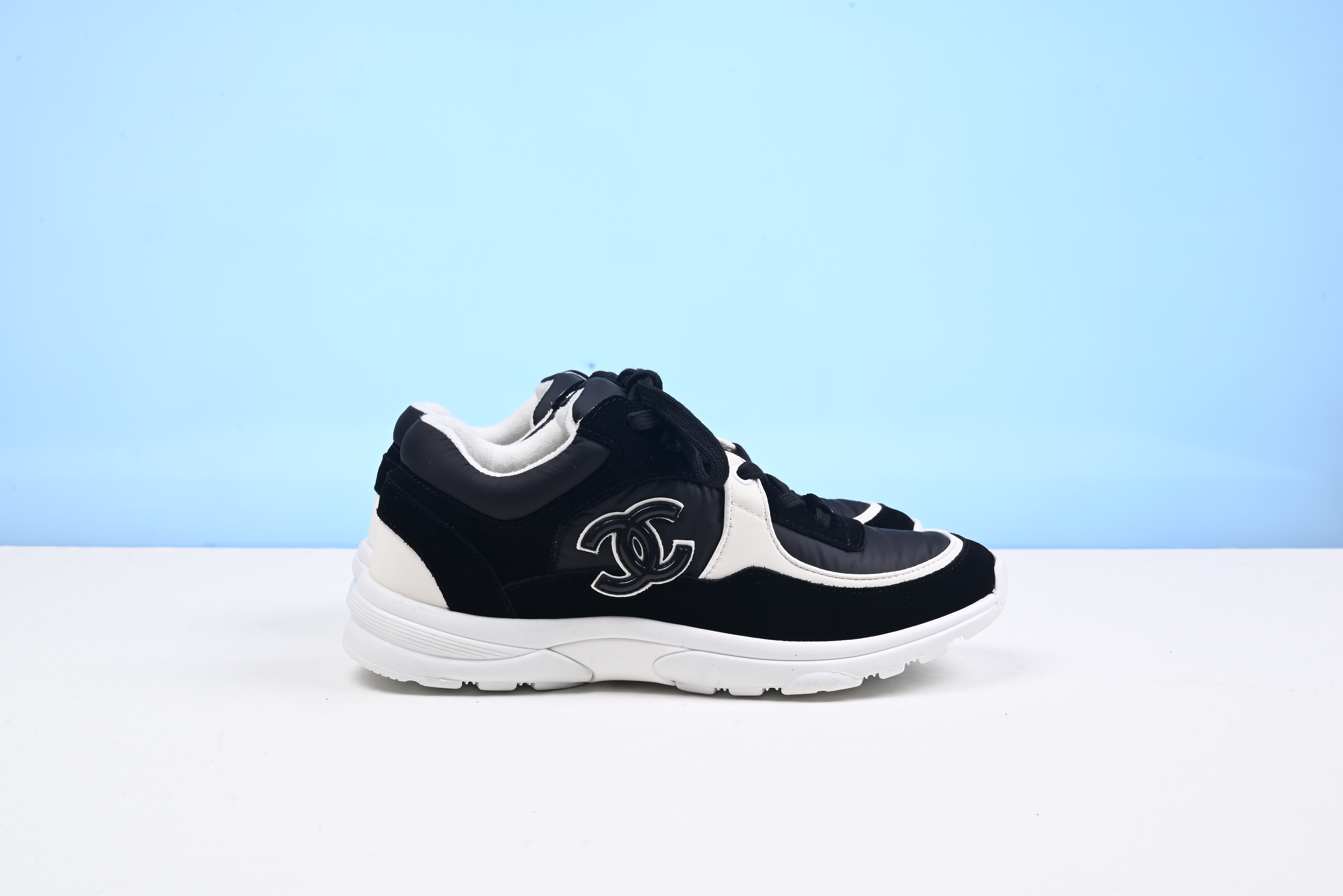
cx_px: 672
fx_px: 1530
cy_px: 448
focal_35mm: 41
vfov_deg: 32.7
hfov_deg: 47.4
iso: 100
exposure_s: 1/2
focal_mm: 41
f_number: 16
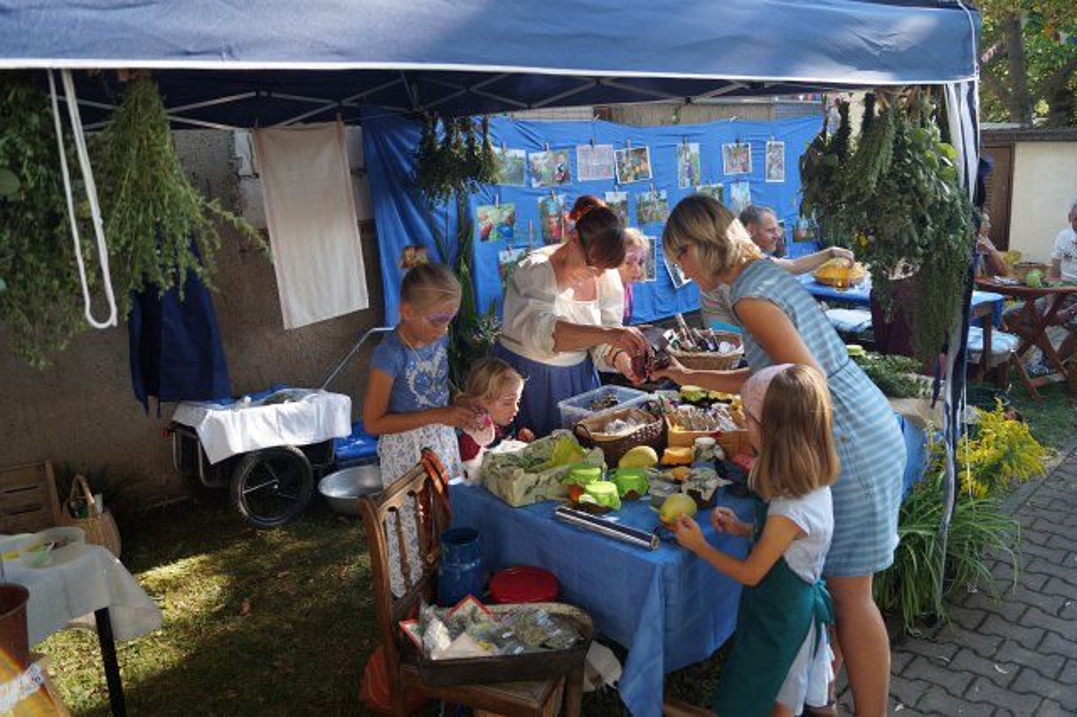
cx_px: 538
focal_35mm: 27
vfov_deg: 47.9
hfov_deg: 67.4
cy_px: 358
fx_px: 807
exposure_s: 1/160
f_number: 4
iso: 200
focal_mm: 18
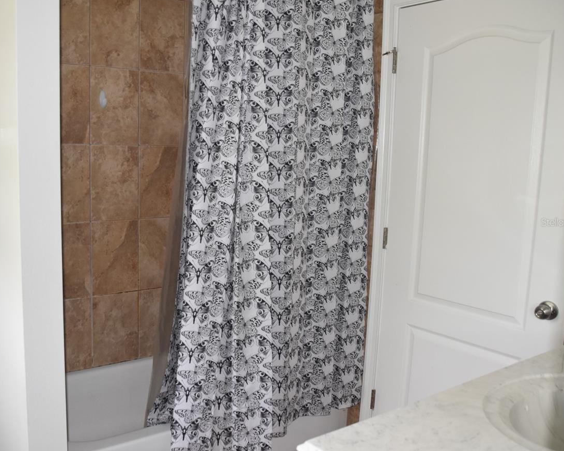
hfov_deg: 52.8
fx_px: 551
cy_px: 222
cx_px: 174
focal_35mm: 33
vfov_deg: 44.5
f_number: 4.5
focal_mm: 16
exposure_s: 1/80
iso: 800
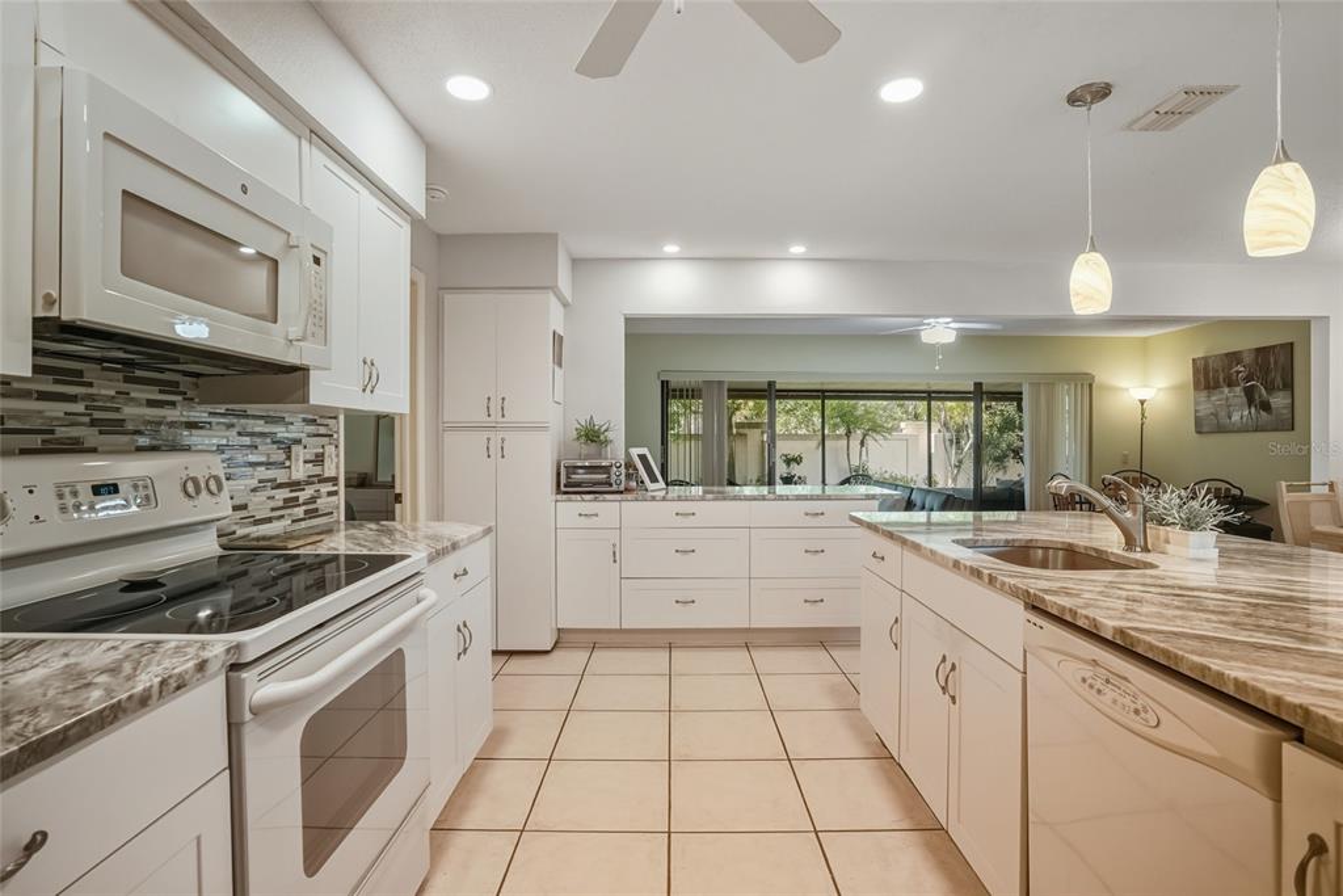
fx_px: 597
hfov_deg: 96.7
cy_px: 448
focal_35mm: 16
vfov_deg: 73.8
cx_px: 672
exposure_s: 1/400
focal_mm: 16
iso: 640
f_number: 9
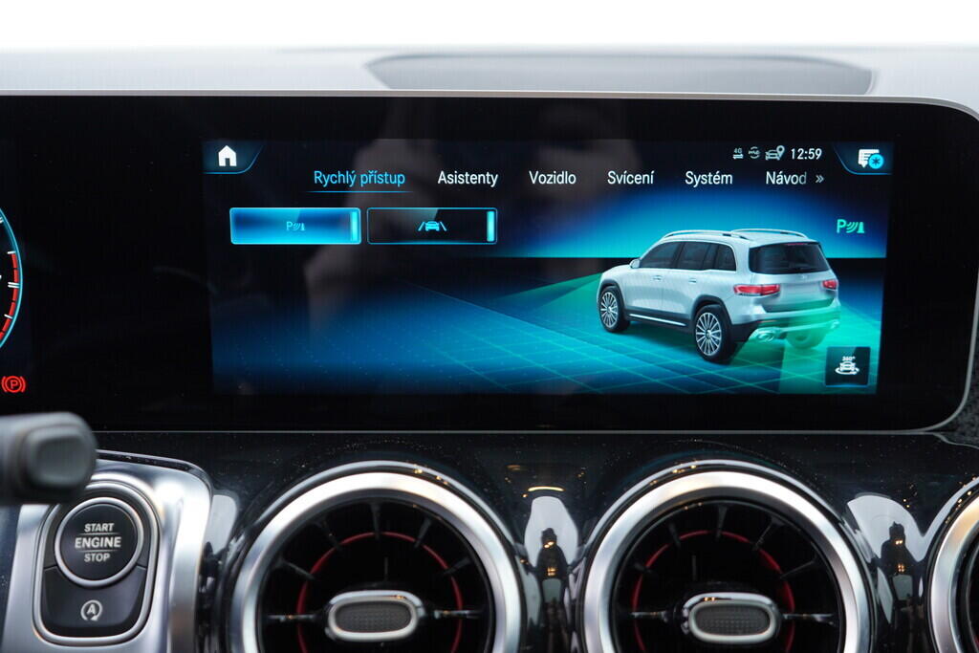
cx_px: 490
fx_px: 979
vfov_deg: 36.9
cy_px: 326
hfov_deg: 53.1
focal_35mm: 36
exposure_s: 1/40
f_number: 2.8
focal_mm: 24
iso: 200
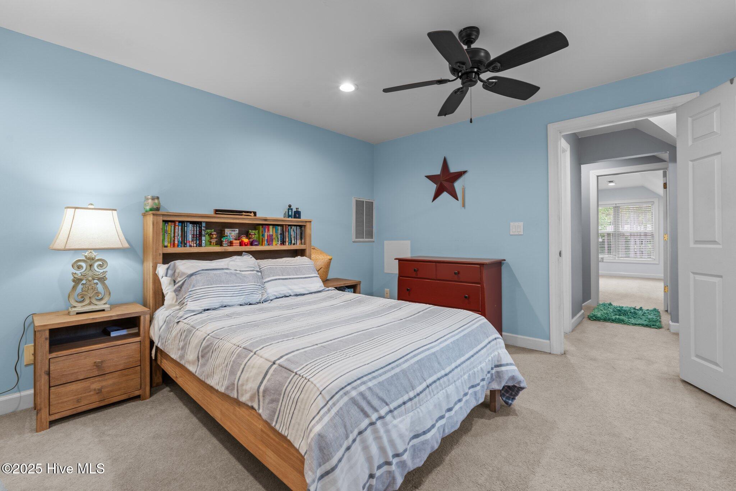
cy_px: 246
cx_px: 368
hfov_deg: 96.7
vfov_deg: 73.8
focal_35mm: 16
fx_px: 327
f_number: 8
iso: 400
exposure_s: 1/1.25
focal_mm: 16
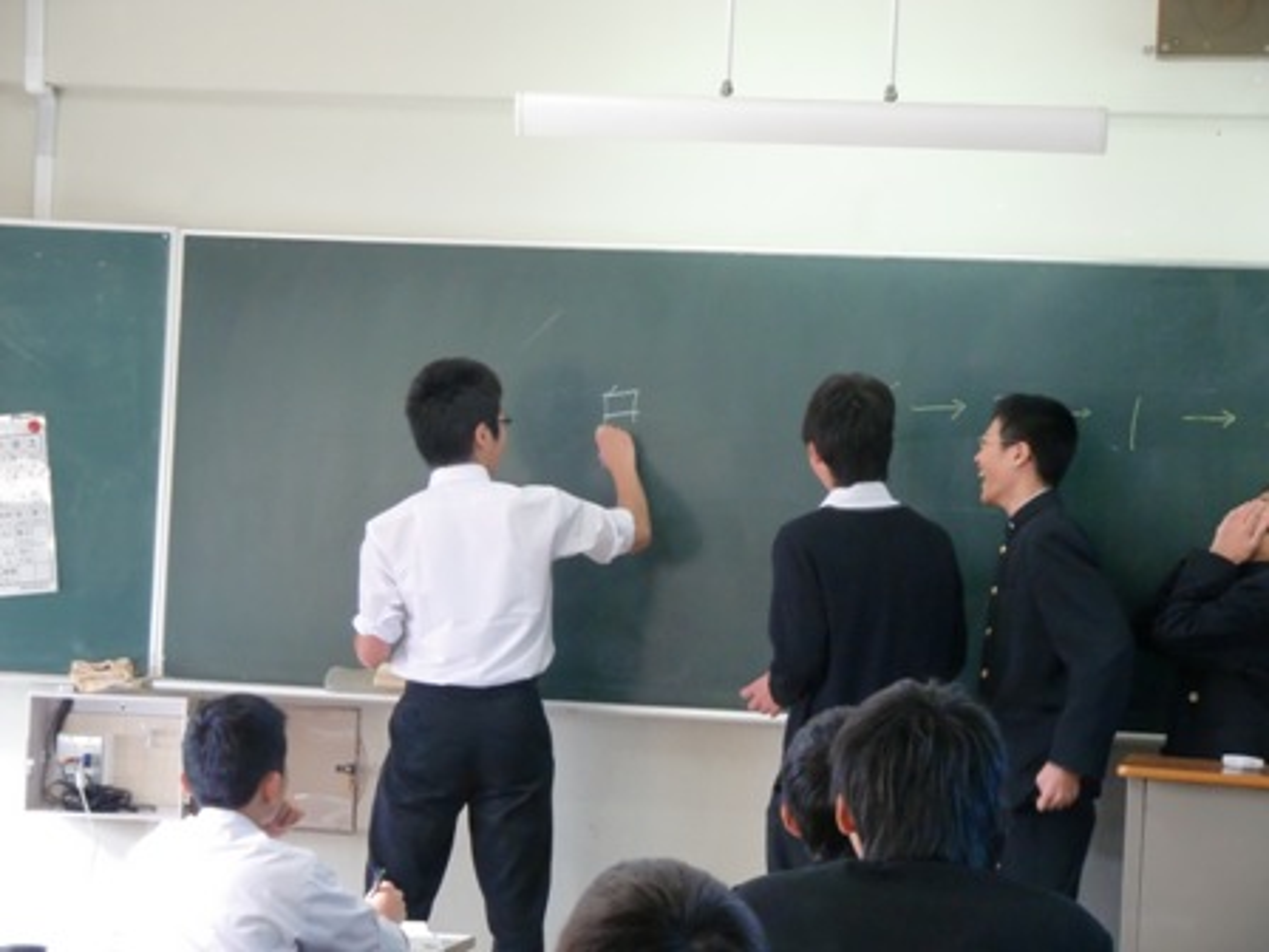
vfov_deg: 16.6
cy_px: 476
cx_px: 634
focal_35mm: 89
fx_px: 3263
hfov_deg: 22.0
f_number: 4.8
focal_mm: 16
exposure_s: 1/50
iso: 400
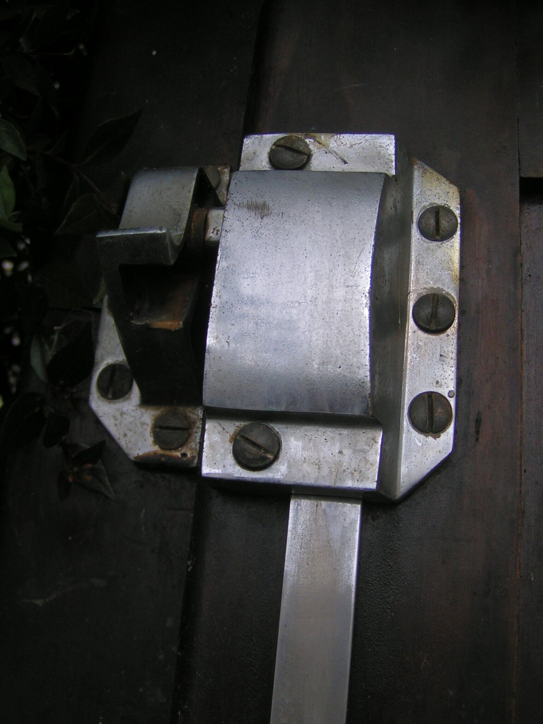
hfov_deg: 37.7
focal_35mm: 38
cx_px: 272
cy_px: 362
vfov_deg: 49.0
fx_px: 795
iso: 50
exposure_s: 1/800
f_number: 2.8
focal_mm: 5.8
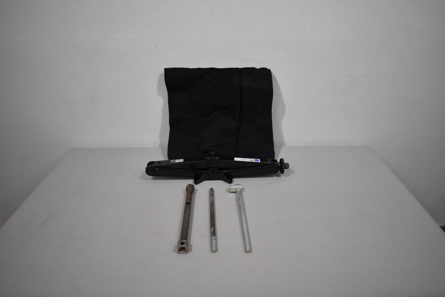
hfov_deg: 65.5
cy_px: 148
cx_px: 222
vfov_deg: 46.4
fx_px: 346
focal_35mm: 28
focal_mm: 18
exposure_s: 1/250
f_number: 3.5
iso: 450
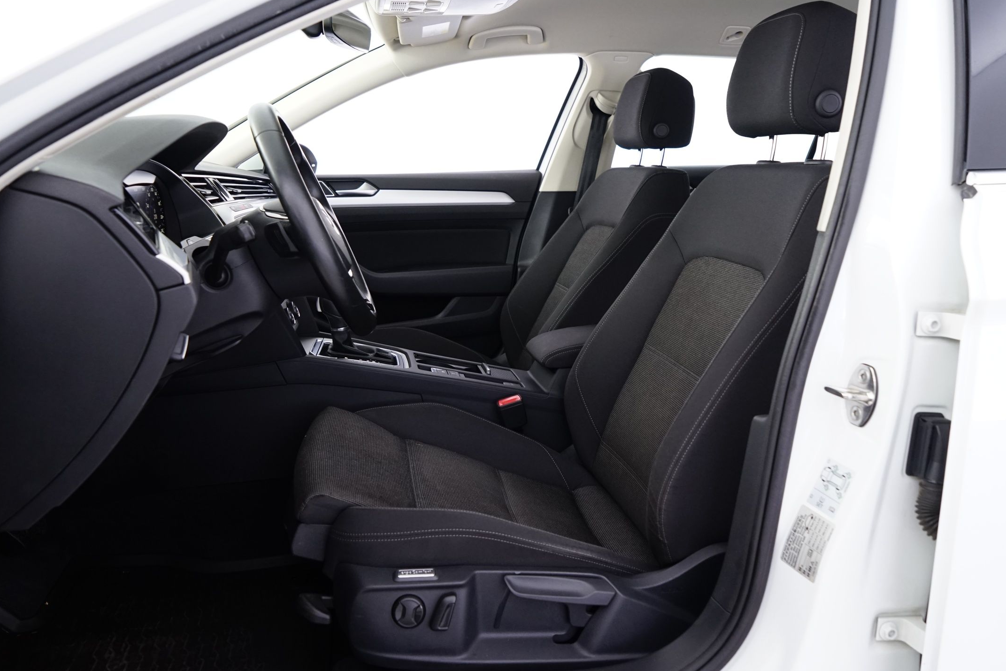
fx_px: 782
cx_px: 476
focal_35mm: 28
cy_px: 294
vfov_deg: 46.3
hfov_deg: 65.4
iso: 1250
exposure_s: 1/8
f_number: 5
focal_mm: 24
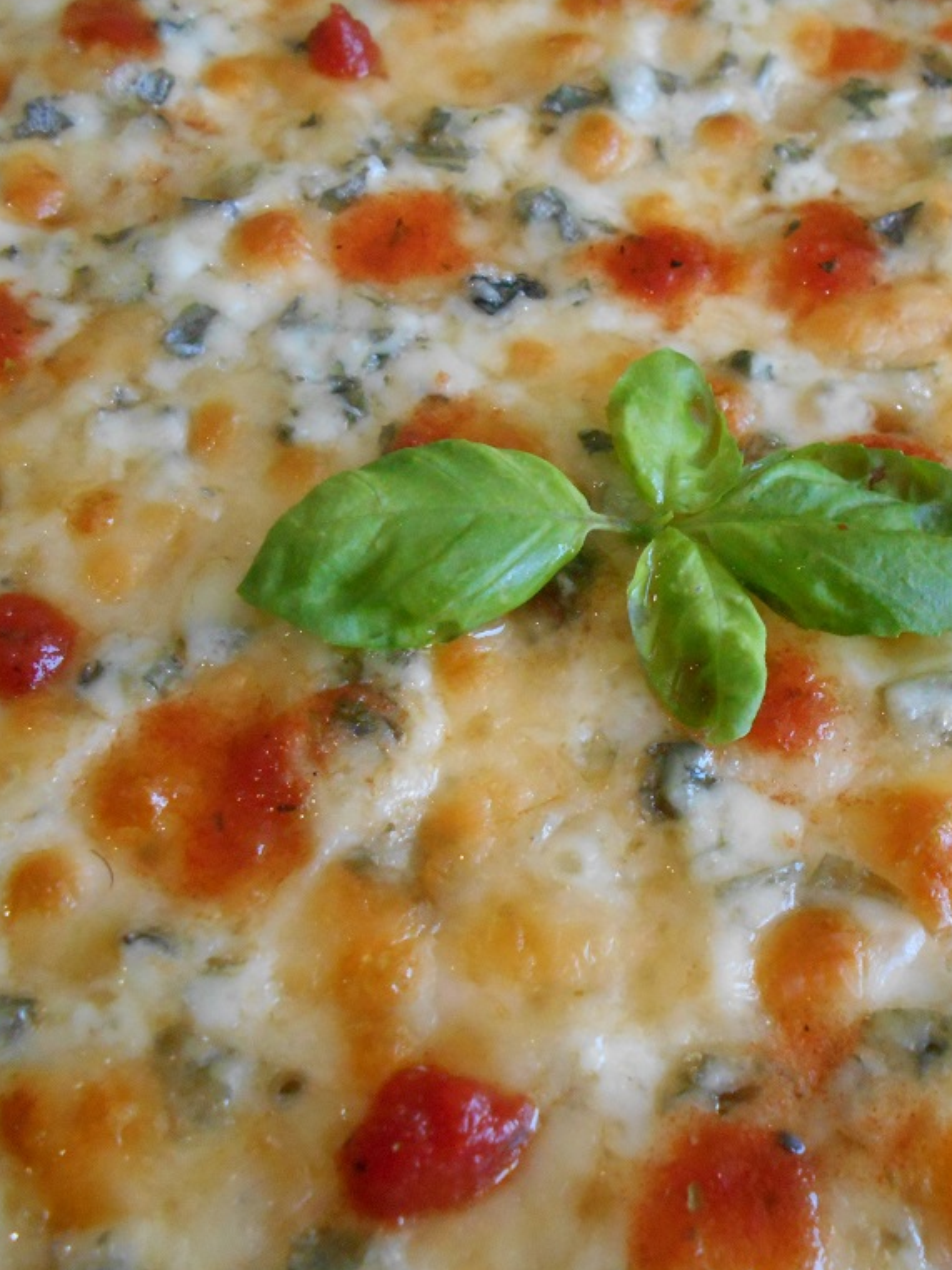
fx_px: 1283
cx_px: 662
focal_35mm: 35
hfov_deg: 40.0
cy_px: 636
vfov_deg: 52.6
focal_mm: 4.6
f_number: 3.2
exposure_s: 1/160
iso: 800
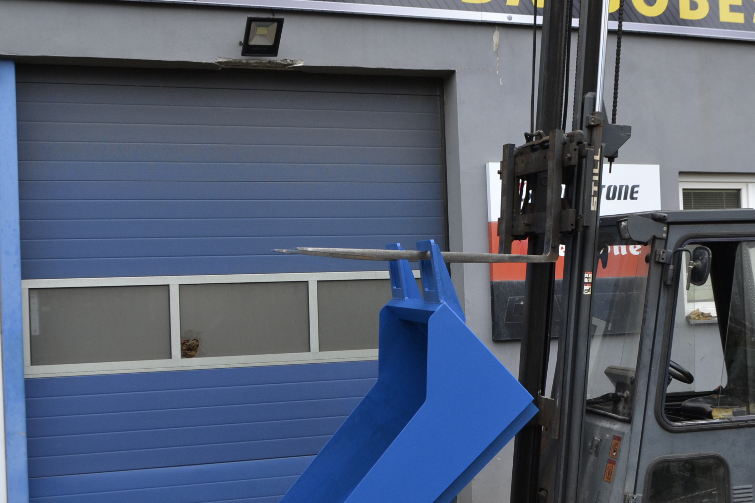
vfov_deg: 25.1
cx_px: 397
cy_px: 273
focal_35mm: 54
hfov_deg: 36.9
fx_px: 1132
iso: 360
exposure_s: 1/125
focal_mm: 22
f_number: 5.6
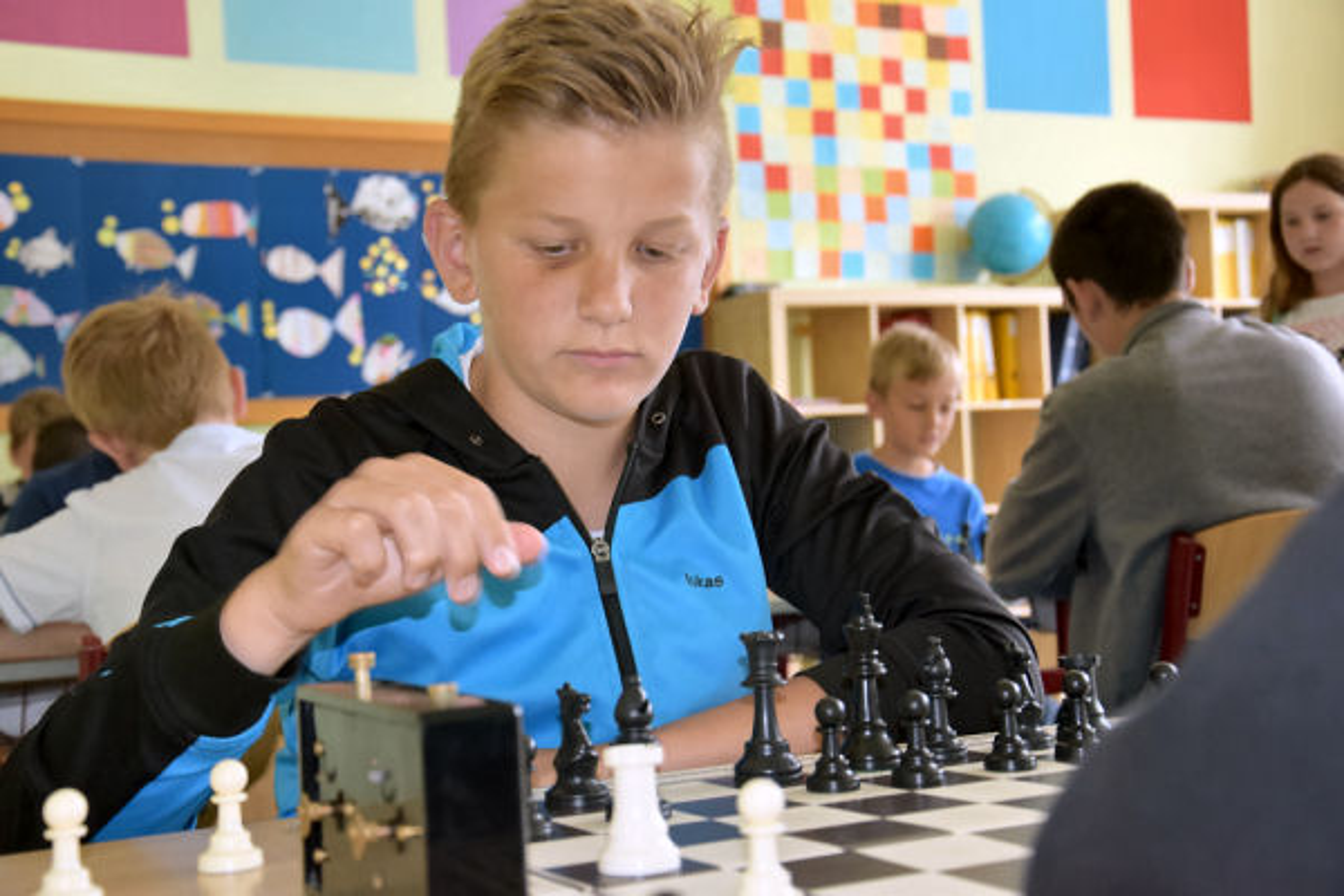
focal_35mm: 51
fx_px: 1904
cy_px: 448
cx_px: 672
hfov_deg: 38.9
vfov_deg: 26.5
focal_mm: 34
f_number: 4.5
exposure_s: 1/80
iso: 800
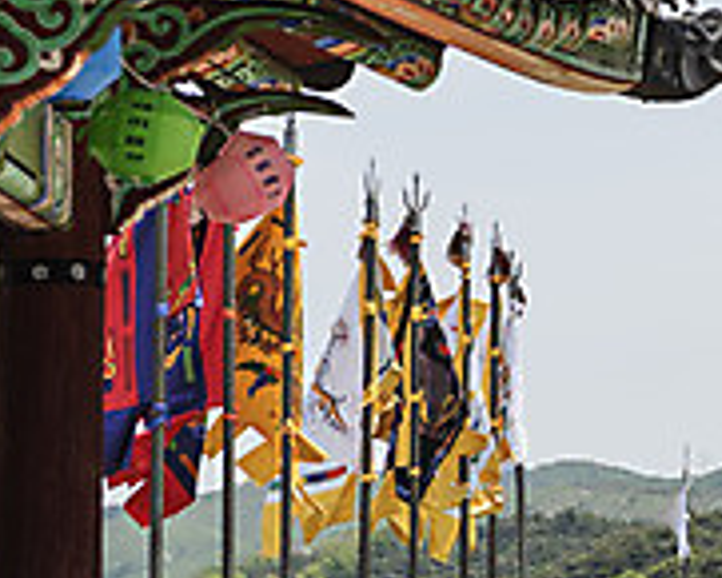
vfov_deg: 7.1
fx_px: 4639
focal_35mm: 217
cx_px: 896
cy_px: 263
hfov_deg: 8.8
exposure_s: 1/640
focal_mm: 70
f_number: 5.6
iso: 100
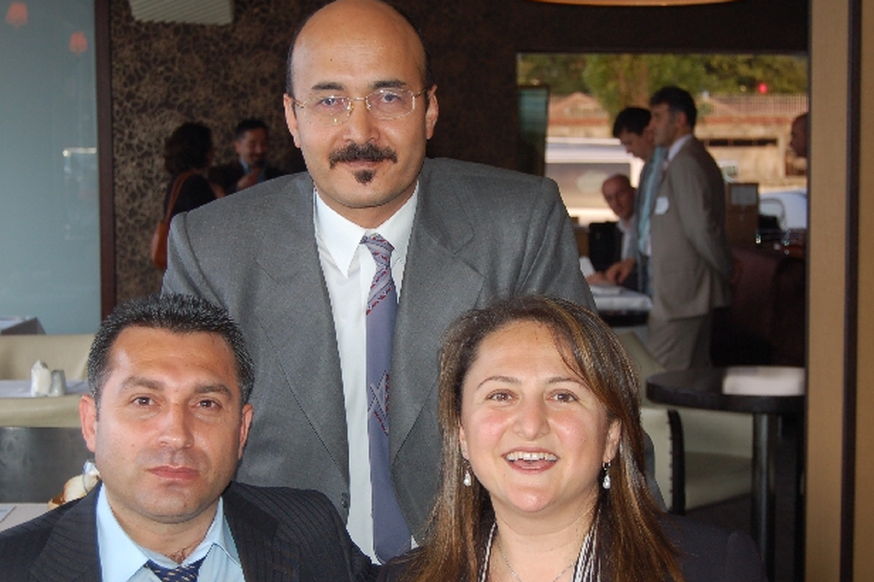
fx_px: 1796
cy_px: 297
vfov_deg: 18.4
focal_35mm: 74
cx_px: 416
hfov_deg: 27.4
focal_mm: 38
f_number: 5
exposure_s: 1/60
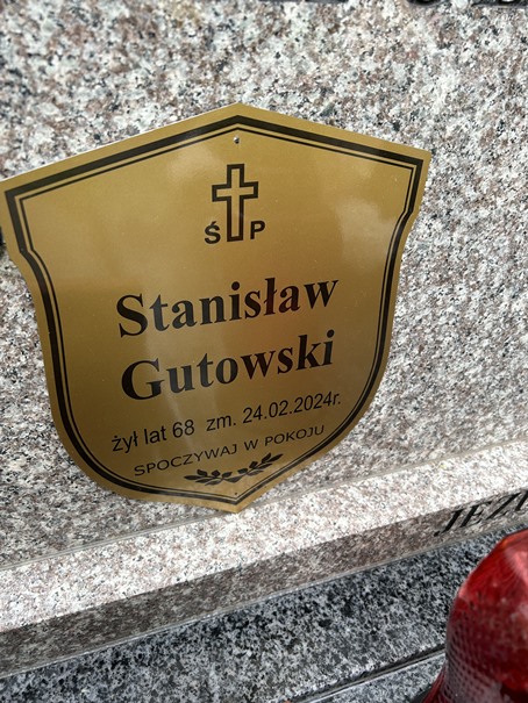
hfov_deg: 53.1
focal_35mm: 26
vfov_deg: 67.3
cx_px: 264
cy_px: 352
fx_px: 529
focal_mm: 5.7
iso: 40
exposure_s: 1/173
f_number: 1.5
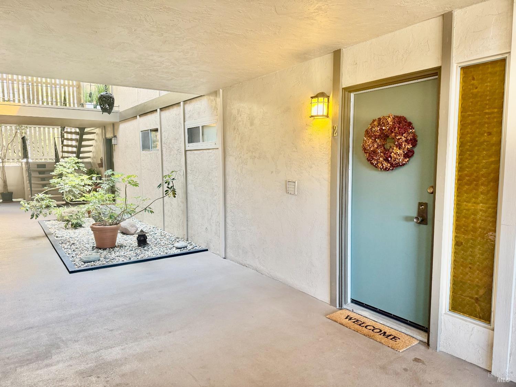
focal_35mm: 24
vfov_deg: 56.8
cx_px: 258
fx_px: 358
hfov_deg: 71.6
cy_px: 194
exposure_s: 1/60
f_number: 1.78
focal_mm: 6.76
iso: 200
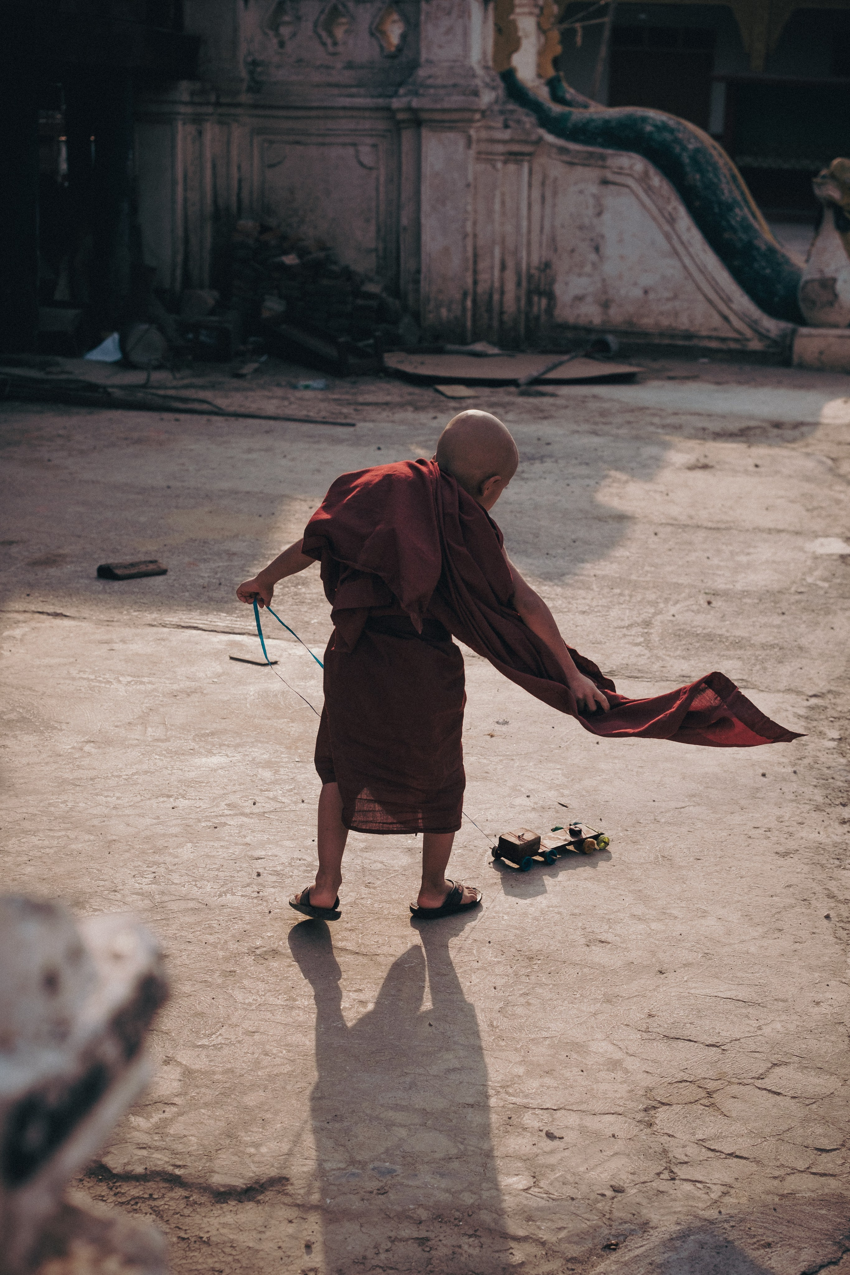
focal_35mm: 50
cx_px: 425
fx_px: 1771
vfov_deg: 39.6
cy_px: 638
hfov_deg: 27.0
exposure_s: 1/2500
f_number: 2.8
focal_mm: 33
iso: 400
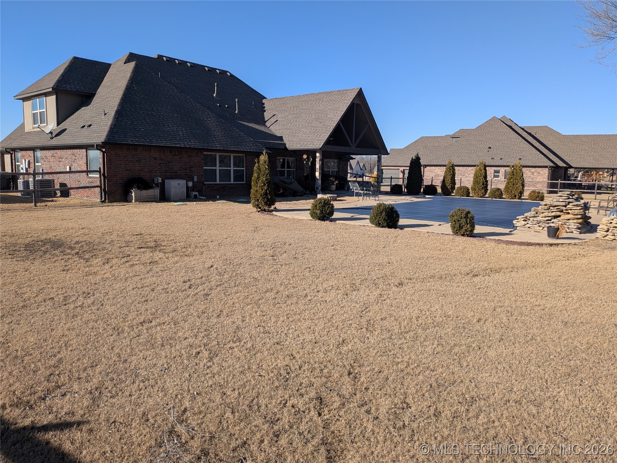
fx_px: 428
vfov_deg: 56.8
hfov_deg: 71.6
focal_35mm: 24
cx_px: 308
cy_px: 232
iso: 30
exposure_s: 1/1634
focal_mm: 4.53
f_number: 1.7
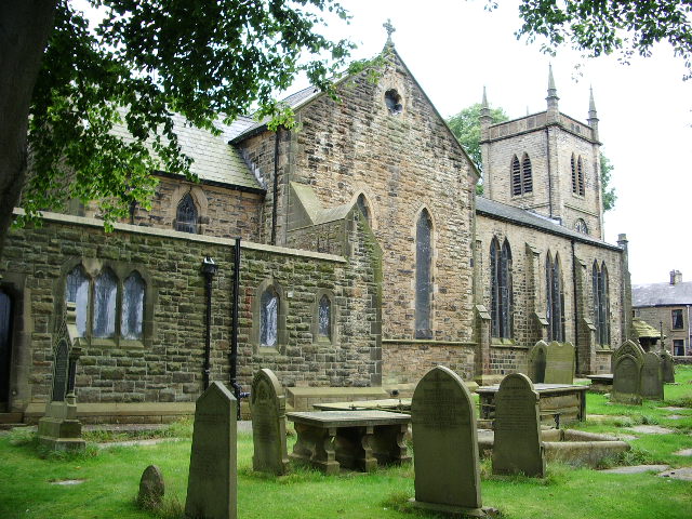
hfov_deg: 52.6
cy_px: 260
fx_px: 700
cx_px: 346
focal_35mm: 35
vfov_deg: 40.7
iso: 100
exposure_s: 1/100
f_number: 2.6
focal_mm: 5.8
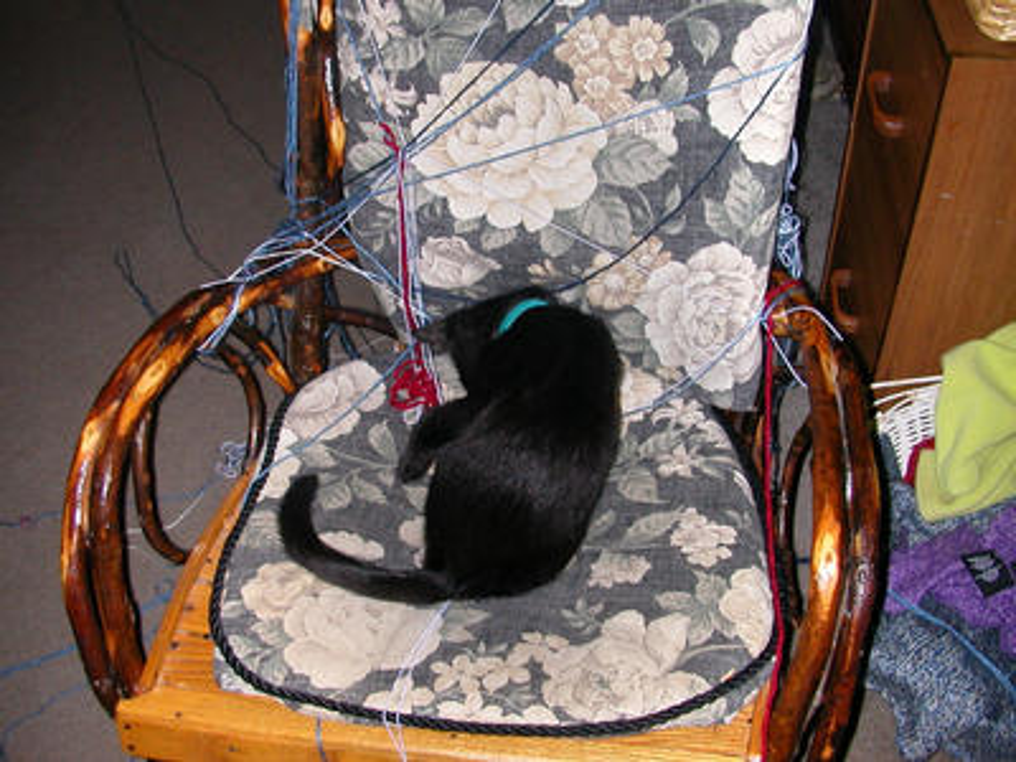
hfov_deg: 50.1
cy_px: 381
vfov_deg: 38.7
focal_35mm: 37
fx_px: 1086
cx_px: 508
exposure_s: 1/59.9
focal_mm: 5.6
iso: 100
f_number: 2.7
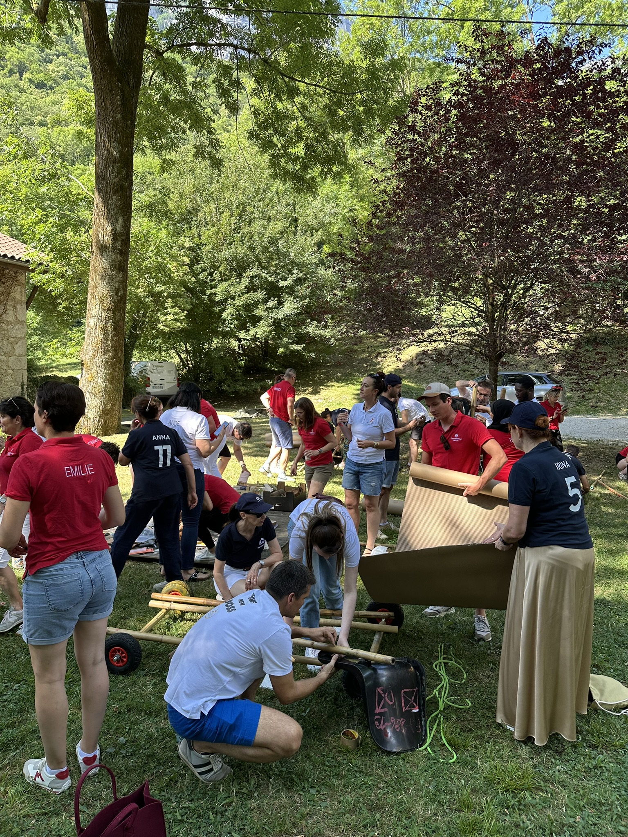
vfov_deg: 71.6
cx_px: 314
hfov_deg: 56.8
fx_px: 581
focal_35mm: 24
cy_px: 418
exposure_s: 1/327
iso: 80
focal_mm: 6.86
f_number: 1.78
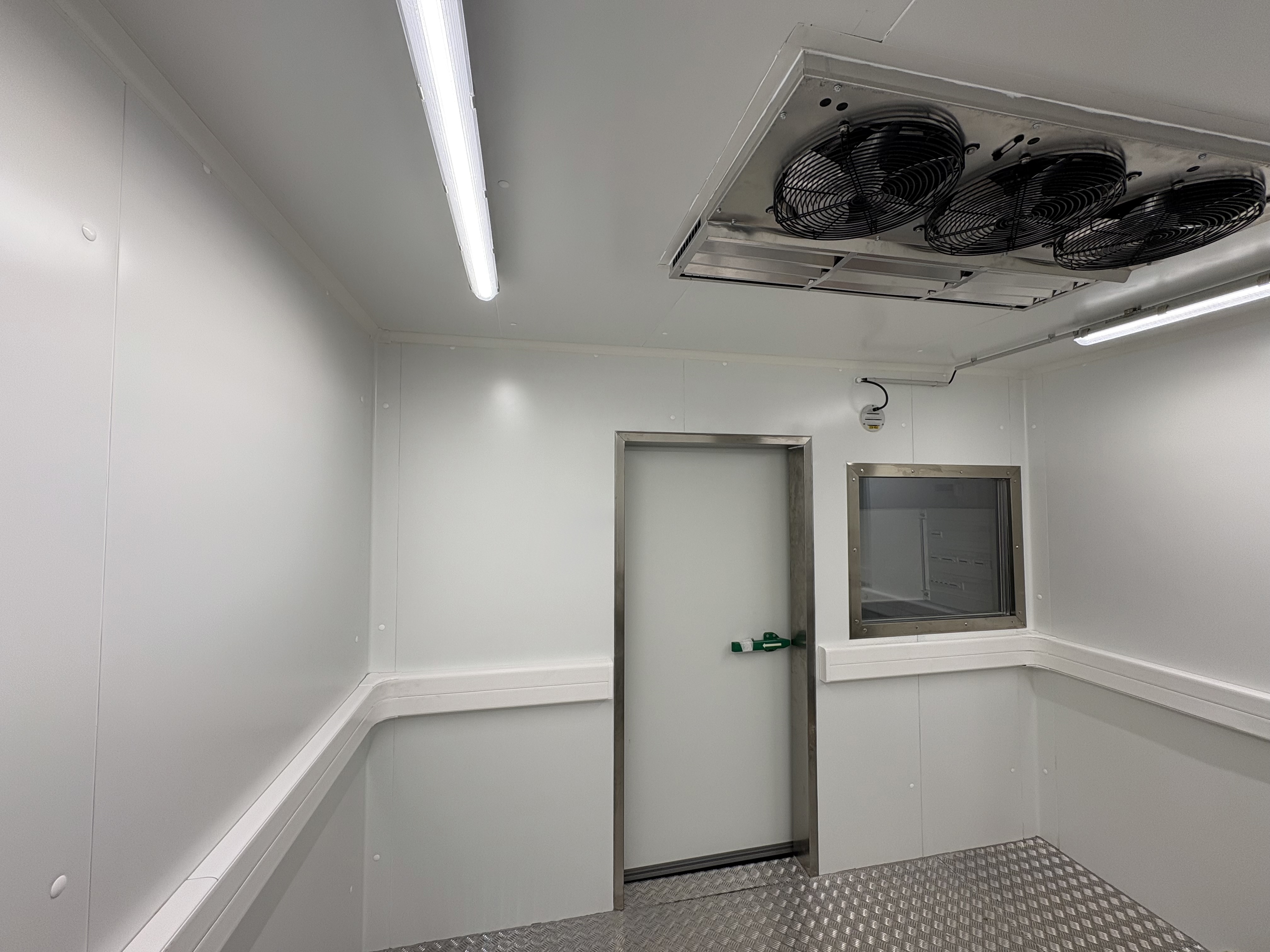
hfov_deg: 102.1
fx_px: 514
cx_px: 635
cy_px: 476
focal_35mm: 14
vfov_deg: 85.7
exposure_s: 1/111
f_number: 2.2
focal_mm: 2.22
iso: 40
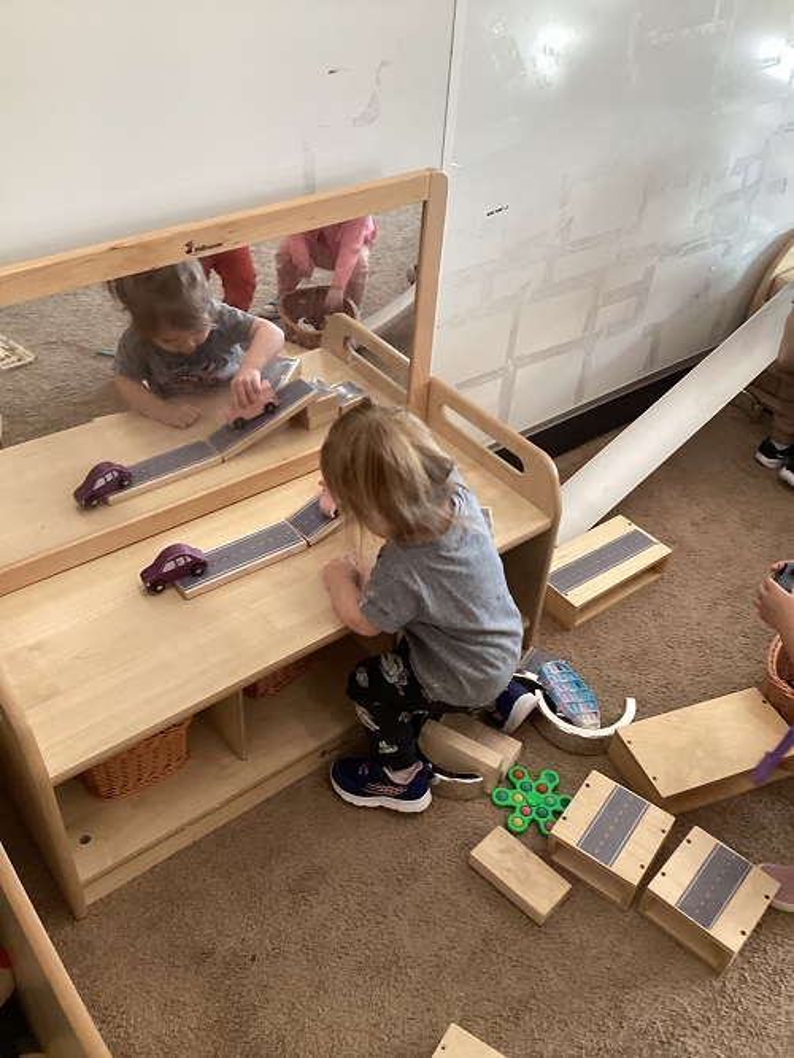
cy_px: 529
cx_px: 397
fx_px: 947
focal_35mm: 31
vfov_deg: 58.3
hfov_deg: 45.5
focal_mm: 3.3
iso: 200
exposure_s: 1/60
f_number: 2.4
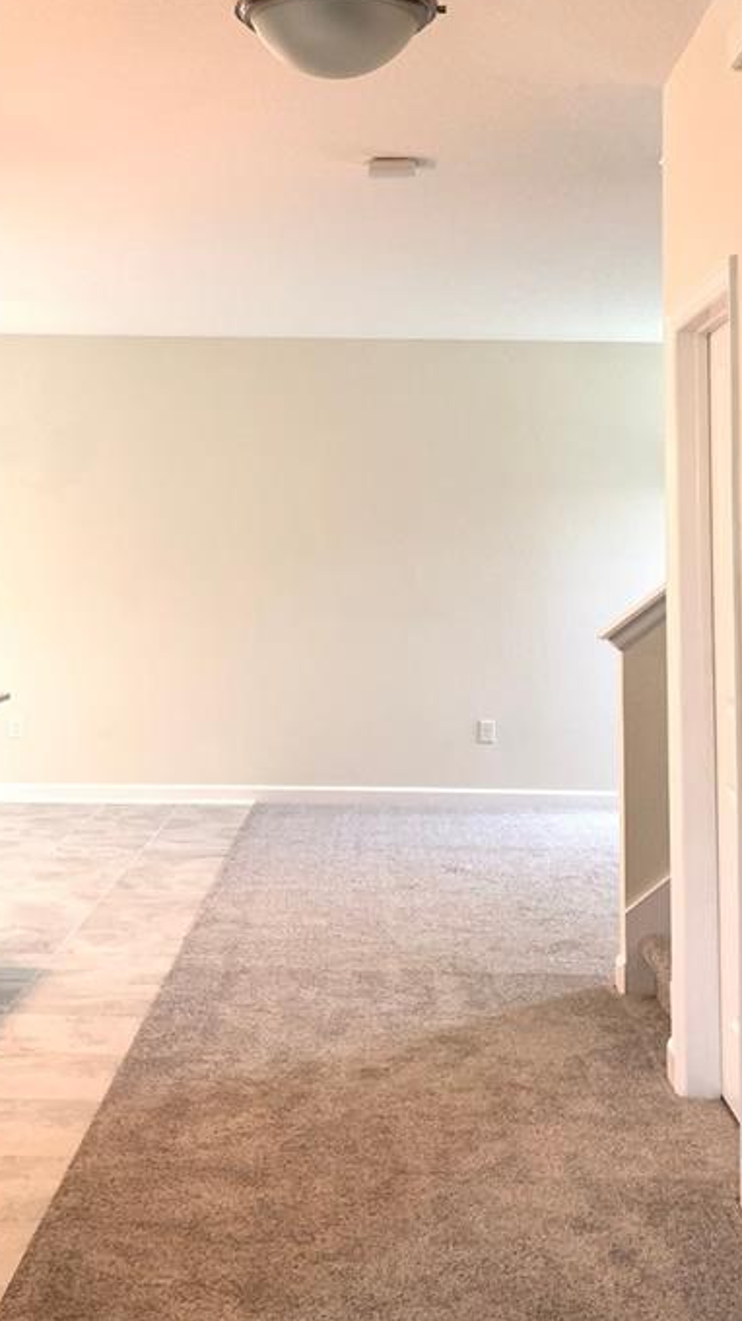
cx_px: 350
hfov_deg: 23.9
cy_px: 394
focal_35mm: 50
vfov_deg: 40.6
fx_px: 1751
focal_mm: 4.25
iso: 160
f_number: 1.8
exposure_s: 1/60
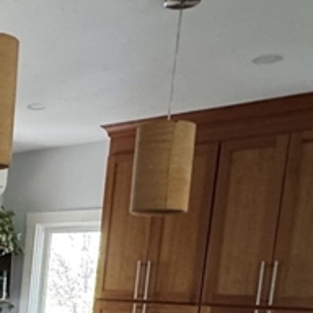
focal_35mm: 66
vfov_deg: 23.6
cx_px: -152
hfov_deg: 21.9
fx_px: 675
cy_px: 383
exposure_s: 1/60
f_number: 2.2
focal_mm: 2.22
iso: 400
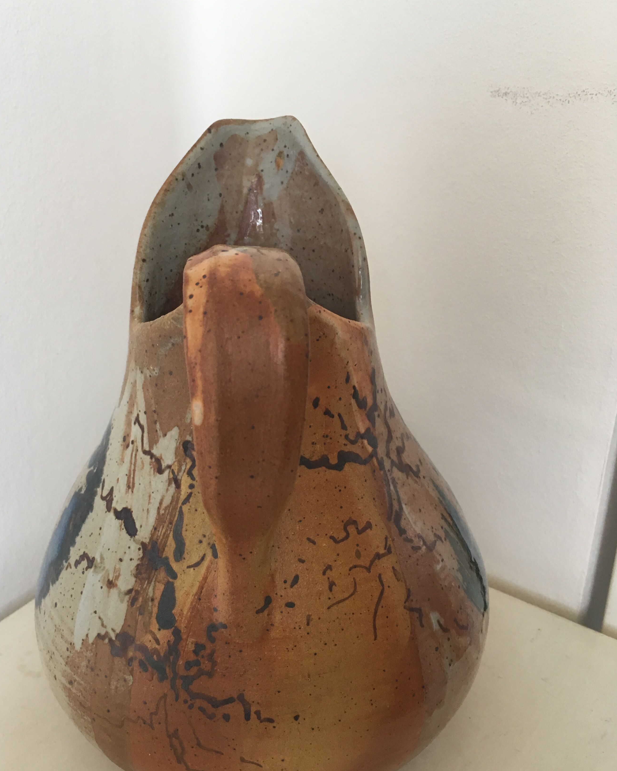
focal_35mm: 35
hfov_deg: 42.1
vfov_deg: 51.5
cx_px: 264
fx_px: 799
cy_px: 423
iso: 50
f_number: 2.2
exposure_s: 1/33
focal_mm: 4.15
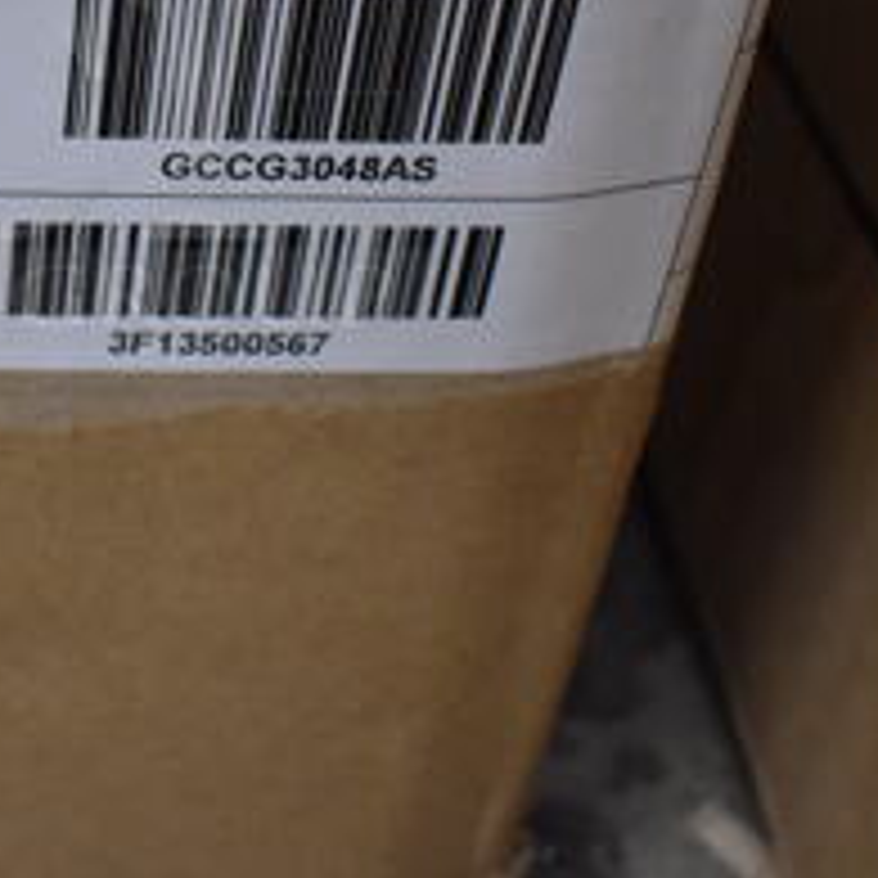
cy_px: 108
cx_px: -68
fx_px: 2066
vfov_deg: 23.4
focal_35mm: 72
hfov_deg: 22.7
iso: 1250
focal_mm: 18
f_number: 4
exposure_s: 1/60
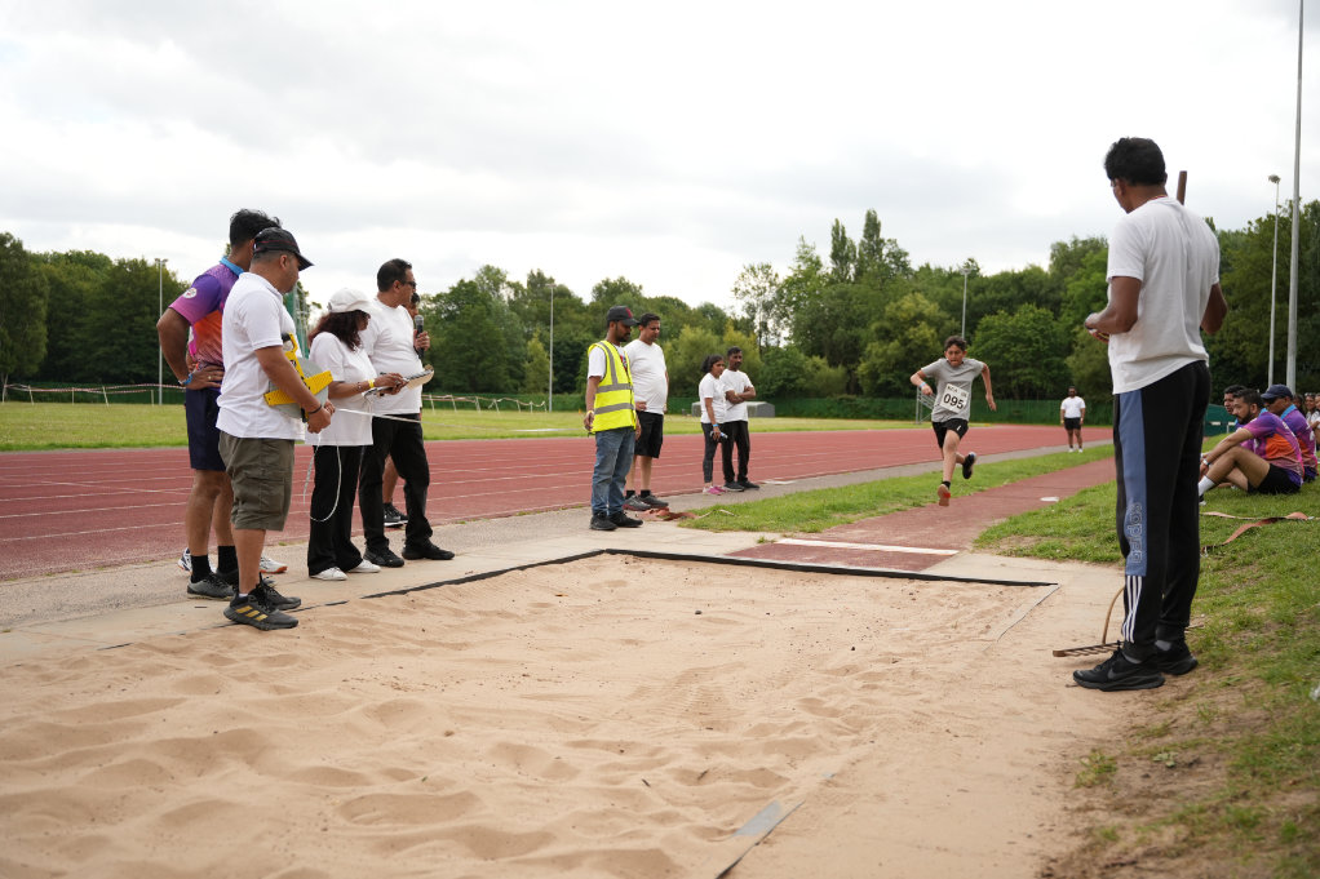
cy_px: 440
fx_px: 1210
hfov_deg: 57.2
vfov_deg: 40.0
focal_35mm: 33
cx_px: 660
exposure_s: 1/2000
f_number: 2.8
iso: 250
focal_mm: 33
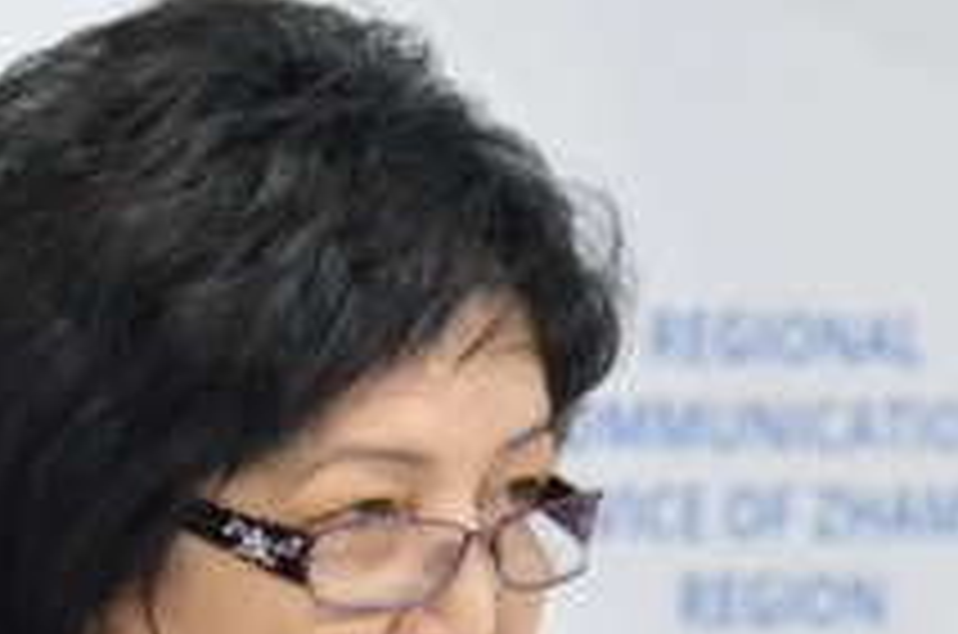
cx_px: 405
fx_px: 13691
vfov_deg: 2.7
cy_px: 749
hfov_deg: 4.0
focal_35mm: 516
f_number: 4
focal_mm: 105
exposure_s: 1/125
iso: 800
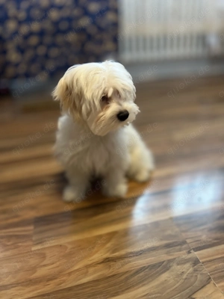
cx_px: 112
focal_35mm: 26
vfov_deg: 67.3
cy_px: 150
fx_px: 224
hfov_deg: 53.1
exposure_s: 1/50
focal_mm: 5.7
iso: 160
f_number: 1.5
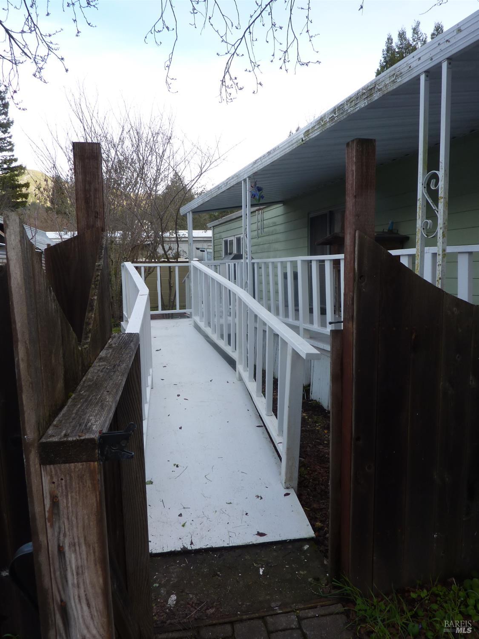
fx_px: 461
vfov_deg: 69.4
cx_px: 240
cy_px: 320
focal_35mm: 25
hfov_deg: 54.9
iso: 80
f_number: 4
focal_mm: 4.1
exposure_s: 1/125
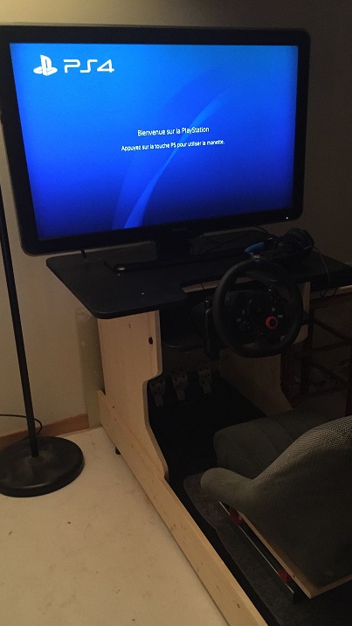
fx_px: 597
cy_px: 355
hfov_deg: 32.6
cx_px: 231
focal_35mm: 36
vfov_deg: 55.1
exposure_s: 1/17
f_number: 2.2
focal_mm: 4.15
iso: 640
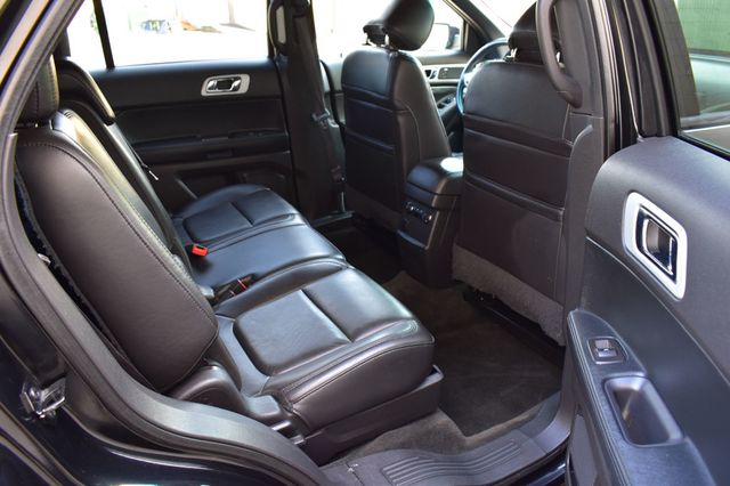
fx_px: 547
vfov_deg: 47.9
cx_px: 365
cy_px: 243
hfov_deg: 67.4
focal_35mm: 27
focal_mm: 18
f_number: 6.3
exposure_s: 1/15
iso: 400
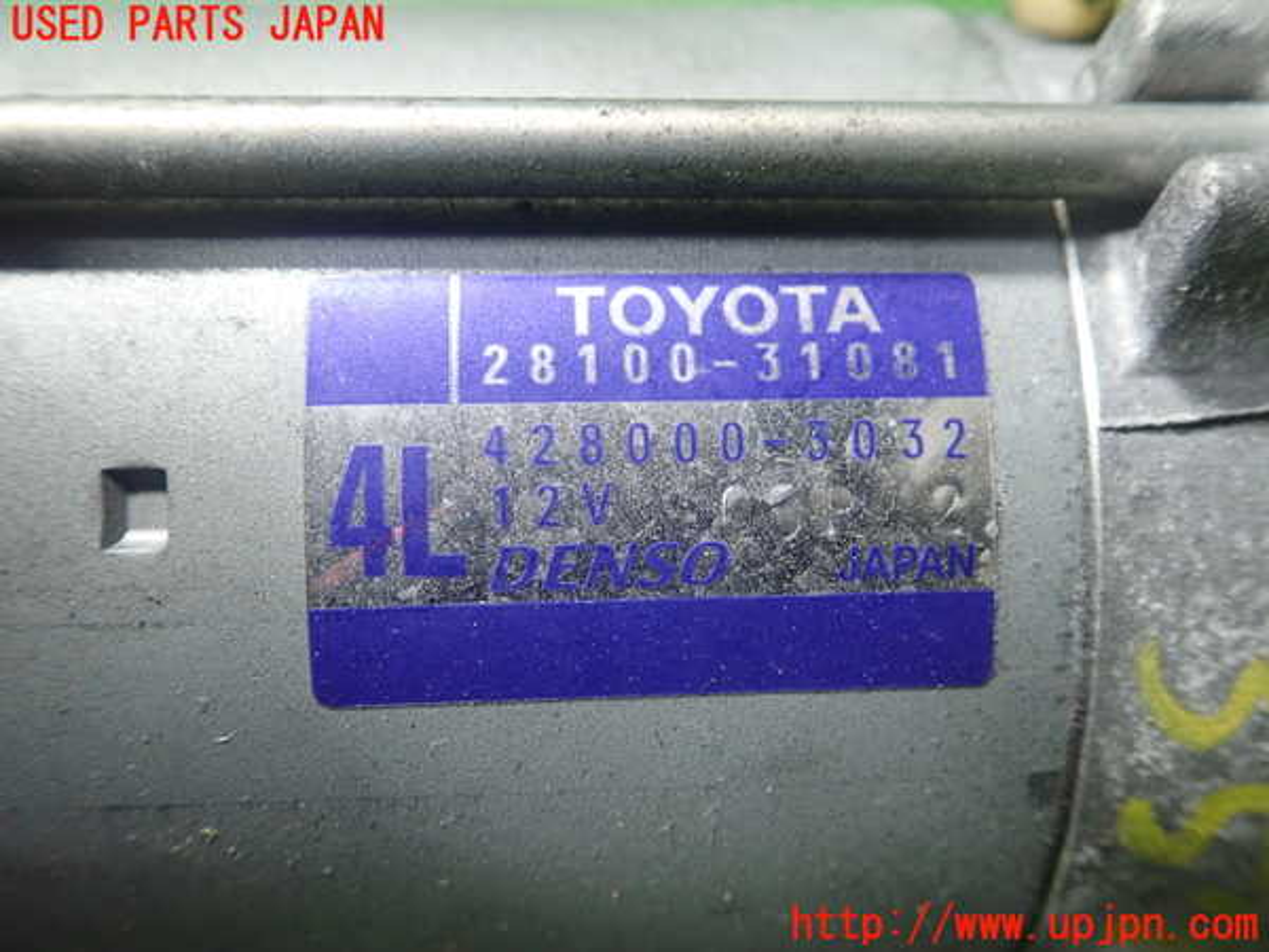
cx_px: 634
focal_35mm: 30
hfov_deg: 60.0
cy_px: 476
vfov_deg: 46.8
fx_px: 1100
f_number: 2.3
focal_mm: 5.5
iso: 800
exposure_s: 1/125
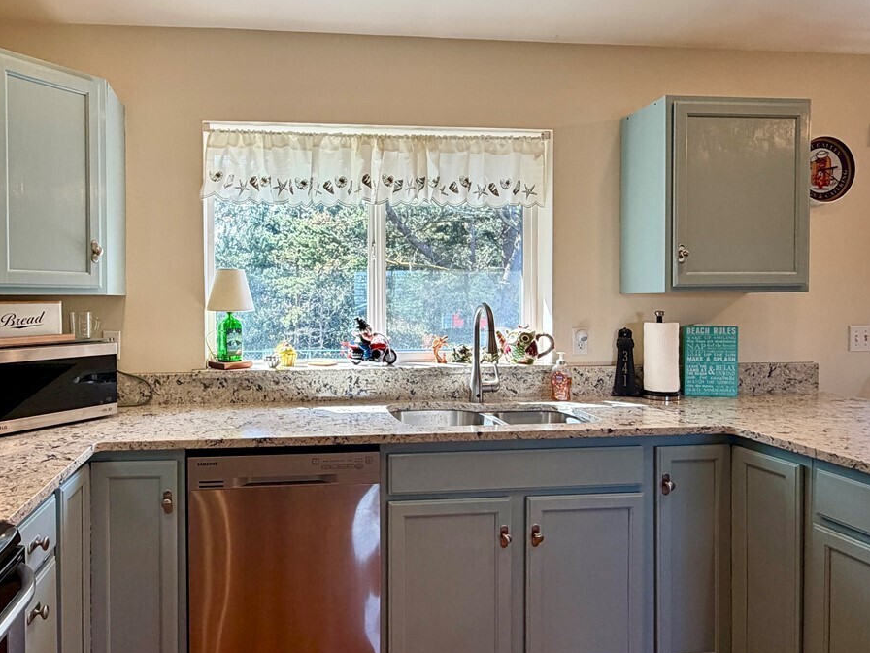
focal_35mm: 25
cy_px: 315
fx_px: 628
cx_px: 323
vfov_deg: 54.9
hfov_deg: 68.3
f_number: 2.2
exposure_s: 1/120
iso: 125
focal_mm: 2.22
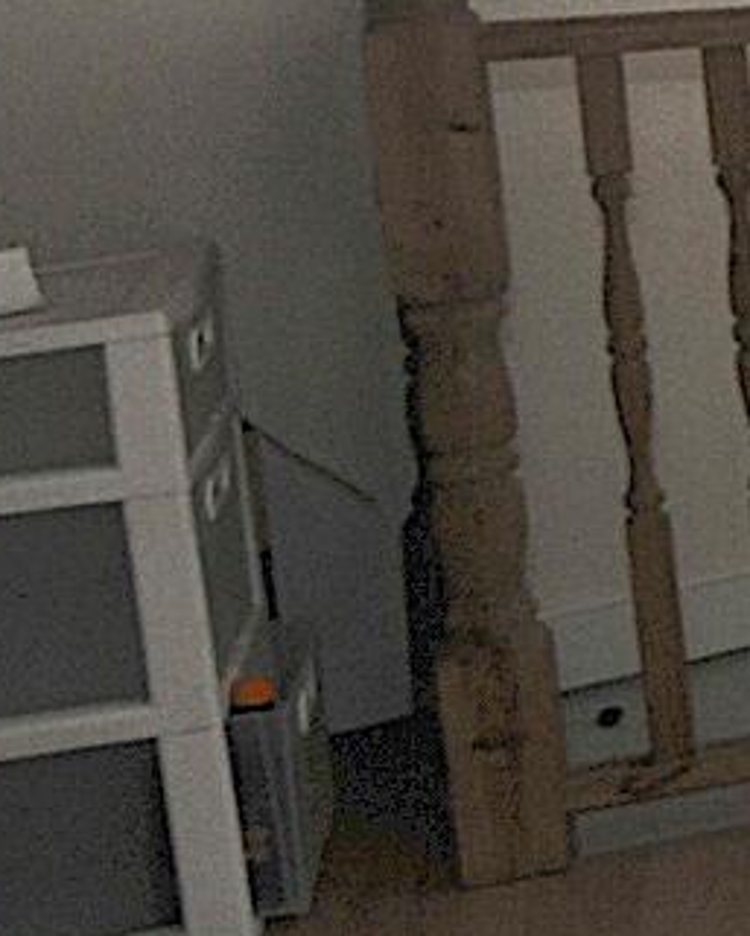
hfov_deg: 8.2
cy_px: -79
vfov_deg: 19.6
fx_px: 2607
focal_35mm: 94
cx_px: 2994
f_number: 3.5
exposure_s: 1/60
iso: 200
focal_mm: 10
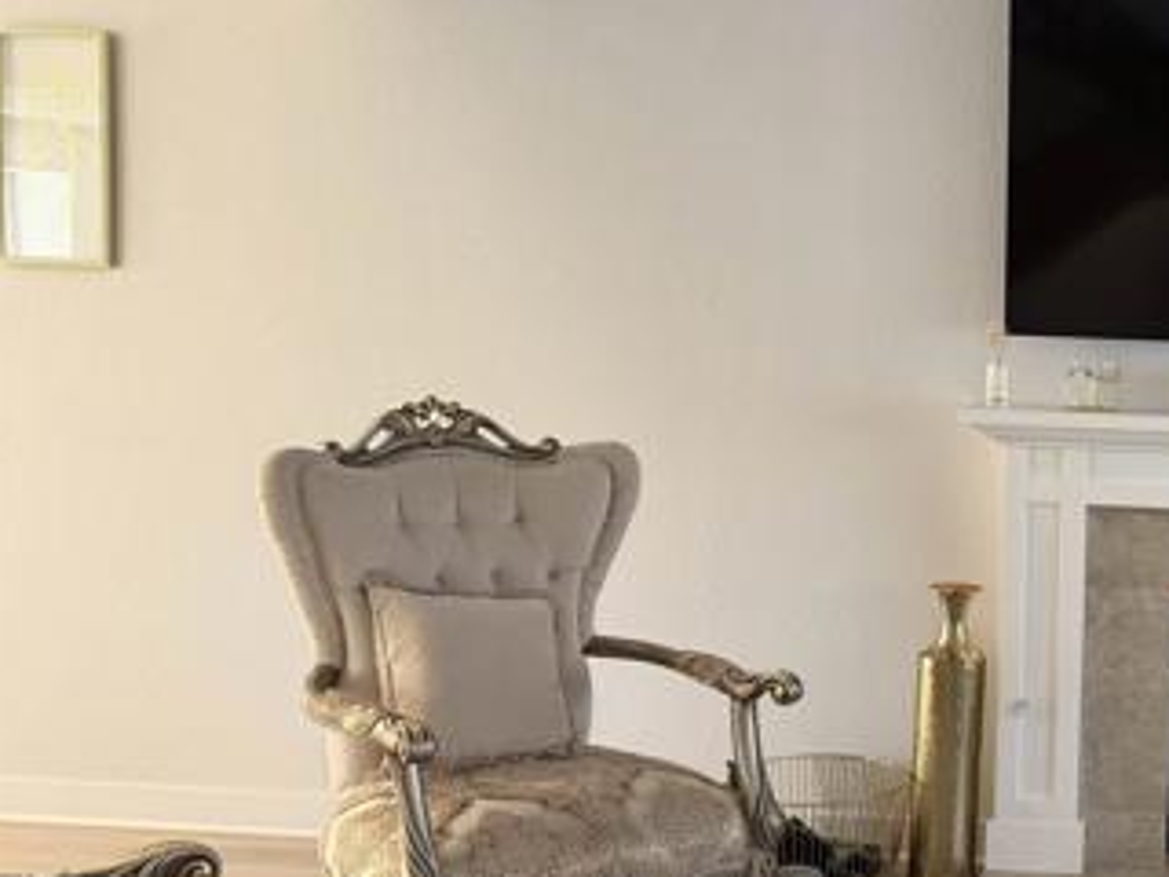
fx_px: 1621
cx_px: 1162
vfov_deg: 30.3
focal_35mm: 48
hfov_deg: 35.9
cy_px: 464
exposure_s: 1/60
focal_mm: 6.76
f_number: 1.78
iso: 200
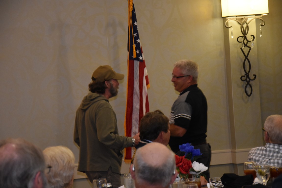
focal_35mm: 120
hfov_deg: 17.1
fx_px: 940
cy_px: 94
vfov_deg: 11.4
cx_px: 141
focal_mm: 80
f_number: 5.3
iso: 1800
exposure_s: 1/60
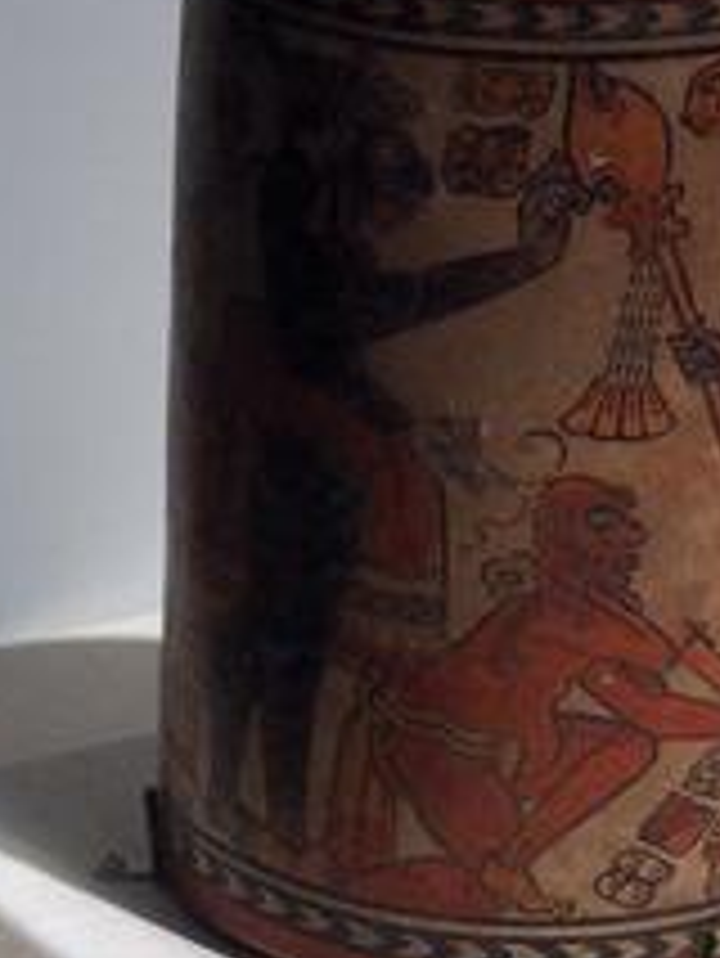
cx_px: 558
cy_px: 369
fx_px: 5375
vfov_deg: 10.2
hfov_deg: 7.7
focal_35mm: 194
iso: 800
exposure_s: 1/40
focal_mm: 19.6
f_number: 2.8
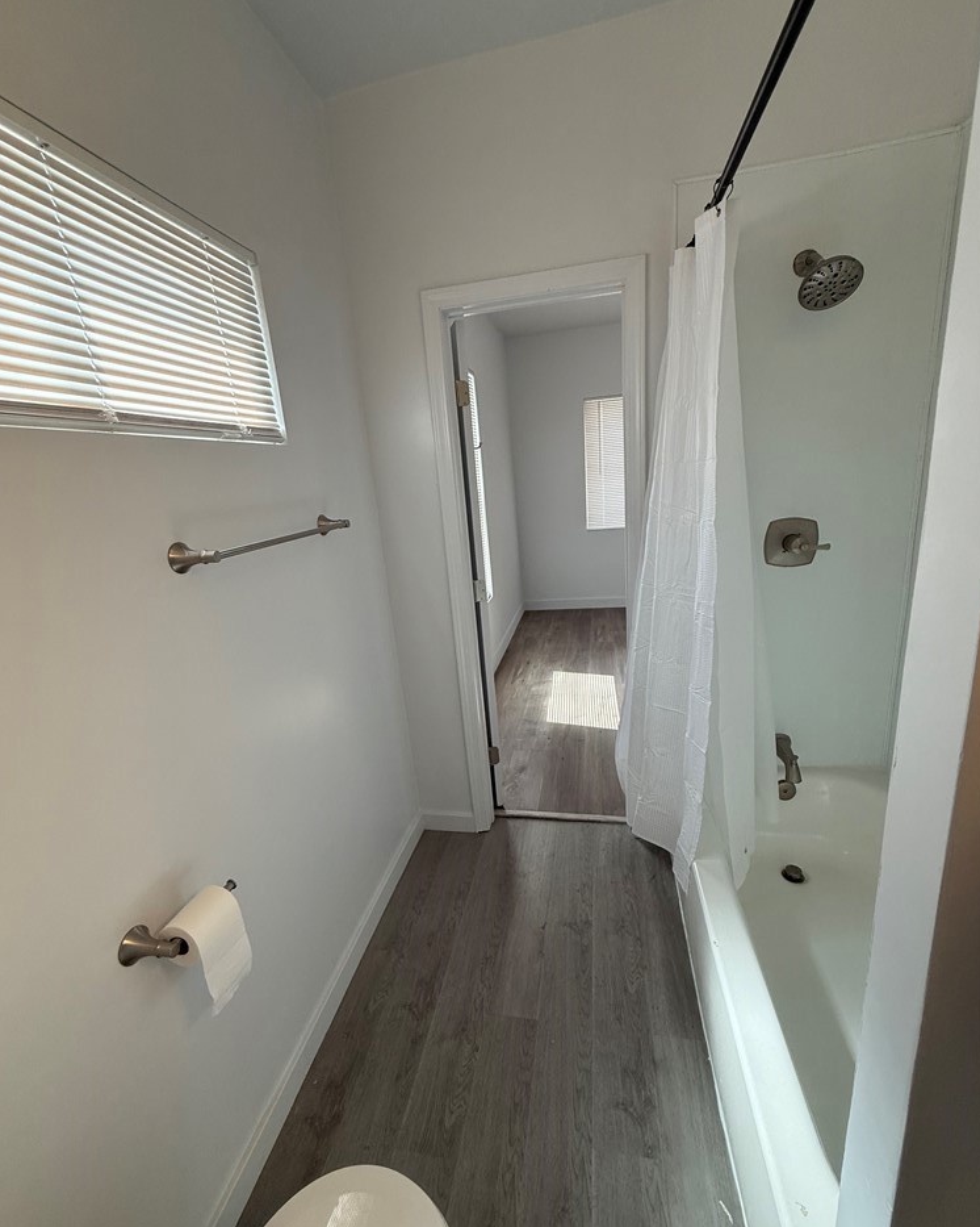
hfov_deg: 84.0
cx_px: 483
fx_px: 544
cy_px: 621
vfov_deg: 96.8
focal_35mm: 15
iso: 160
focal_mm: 2.22
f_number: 2.2
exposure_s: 1/120
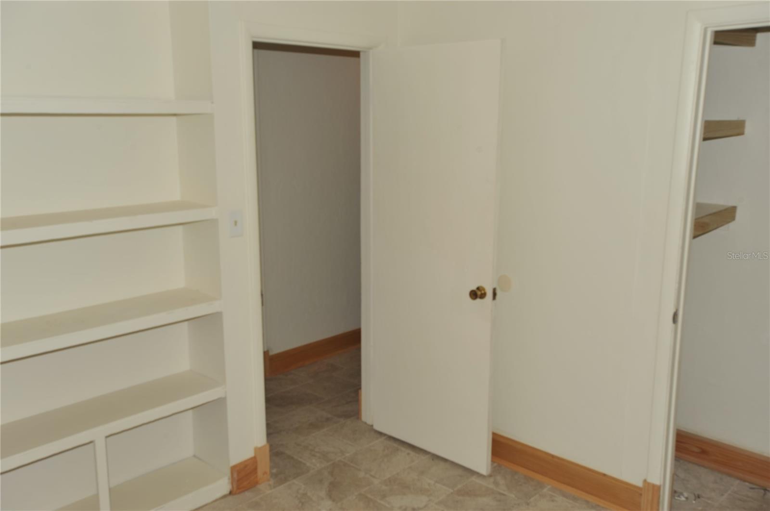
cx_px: 385
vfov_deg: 41.0
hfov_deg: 58.8
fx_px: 684
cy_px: 256
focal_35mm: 32
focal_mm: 32
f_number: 9
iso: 200
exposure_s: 1/160
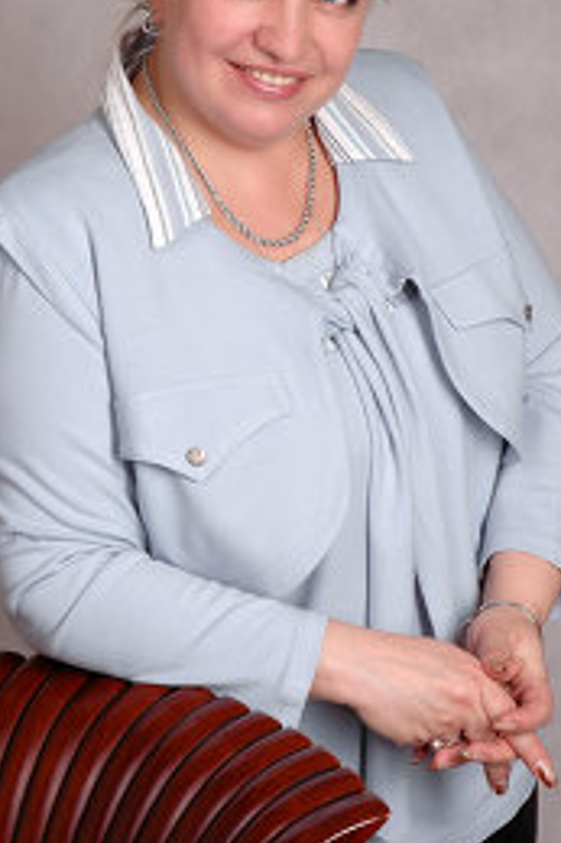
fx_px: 2738
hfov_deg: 11.7
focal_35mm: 117
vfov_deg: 17.5
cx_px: 242
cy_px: 350
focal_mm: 52
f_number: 7.1
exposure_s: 1/160
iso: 200
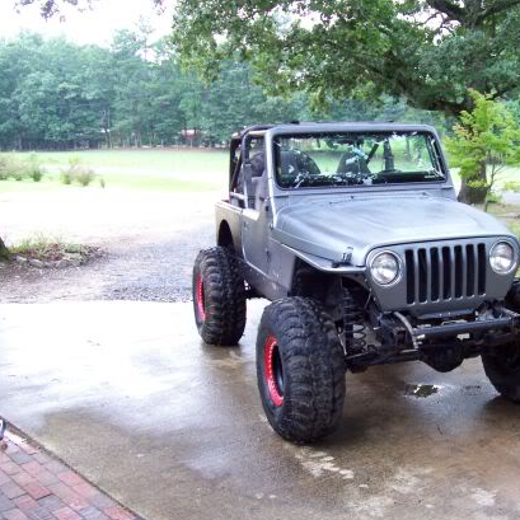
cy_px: 263
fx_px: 799
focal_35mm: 47
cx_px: 384
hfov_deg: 35.3
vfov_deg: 36.1
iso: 80
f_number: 2.7
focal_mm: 5.6
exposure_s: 1/86.4
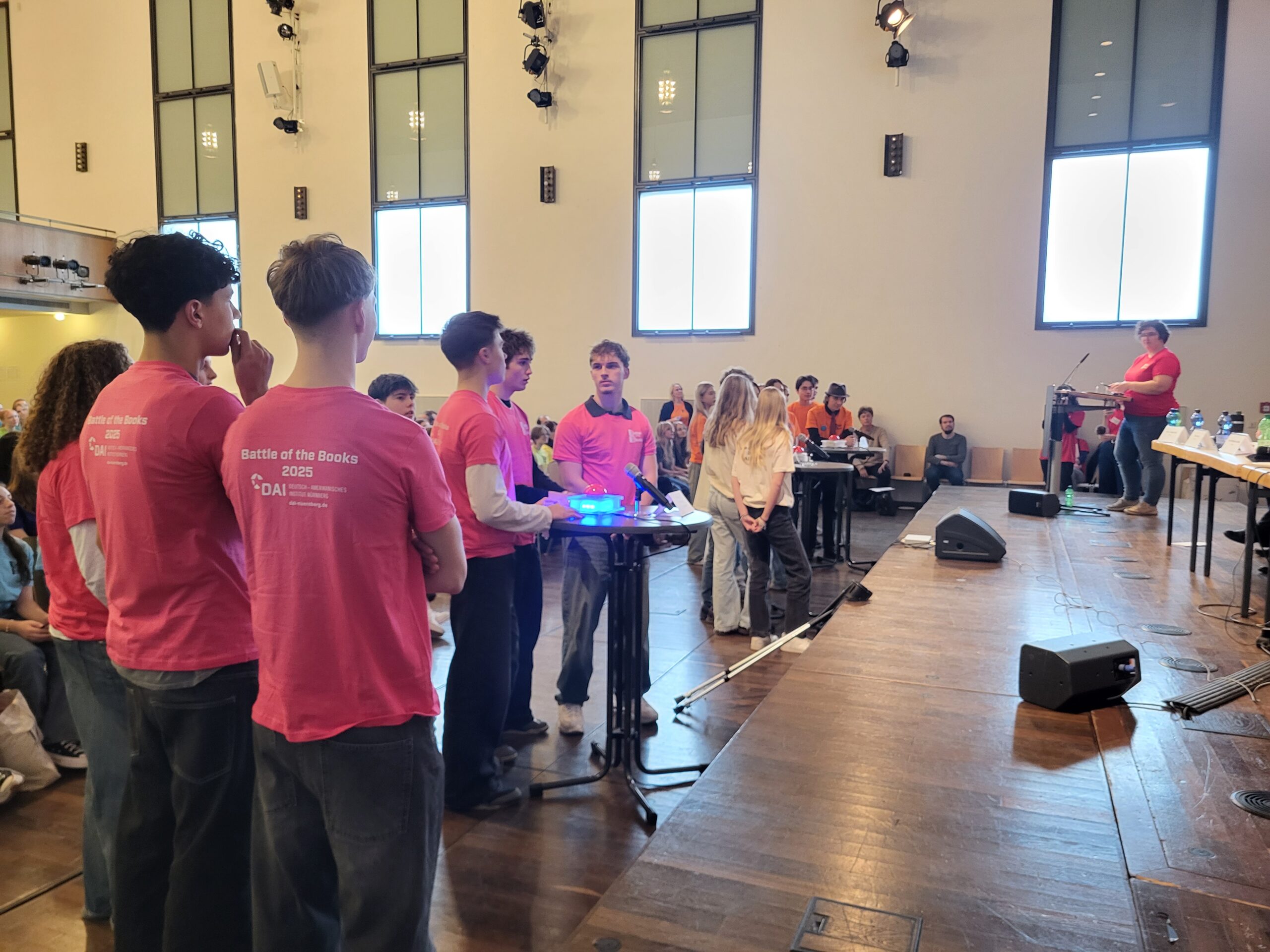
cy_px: 476
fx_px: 954
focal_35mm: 26
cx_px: 635
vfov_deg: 53.1
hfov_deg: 67.3
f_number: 1.8
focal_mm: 5.4
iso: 640
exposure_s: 1/50
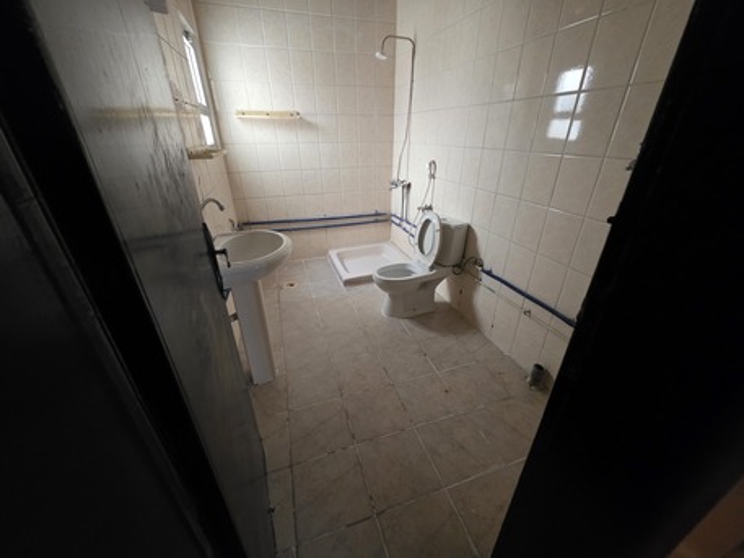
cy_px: 279
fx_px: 279
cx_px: 372
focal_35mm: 13
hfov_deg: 106.2
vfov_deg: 89.9
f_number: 1.9
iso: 640
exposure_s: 1/50
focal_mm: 2.2
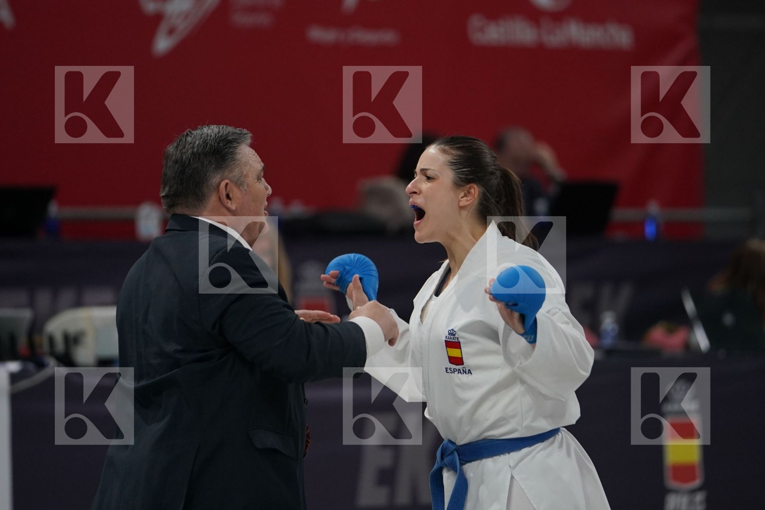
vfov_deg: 4.6
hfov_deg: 6.9
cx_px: 382
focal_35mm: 300
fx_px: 6375
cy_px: 255
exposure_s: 1/1000
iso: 1250
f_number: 2.8
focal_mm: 200
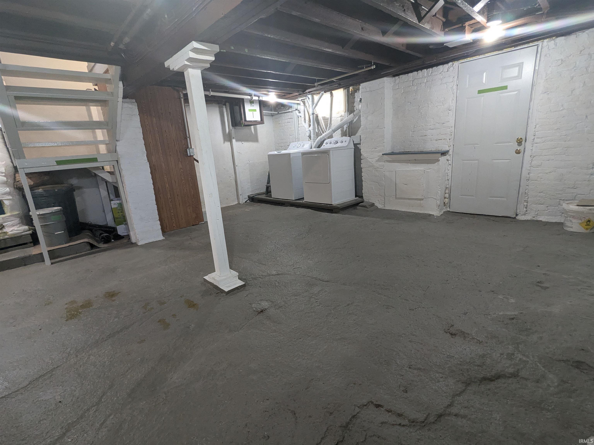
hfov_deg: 94.5
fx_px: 275
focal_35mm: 16
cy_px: 222
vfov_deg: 78.1
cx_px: 297
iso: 194
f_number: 2.2
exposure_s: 1/24
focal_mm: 2.35
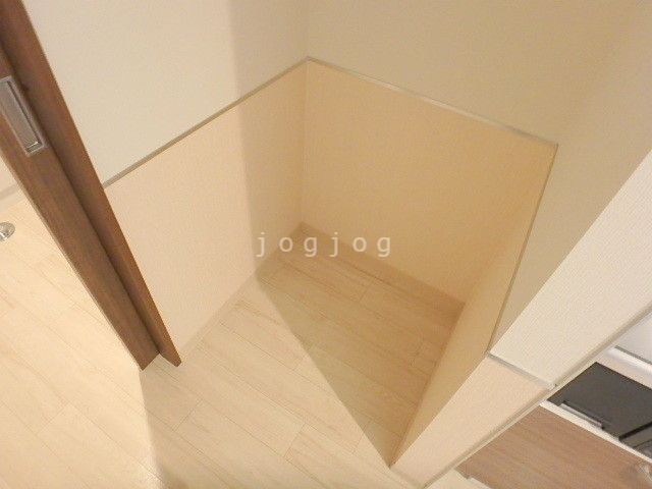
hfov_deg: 79.0
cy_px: 244
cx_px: 326
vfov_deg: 63.4
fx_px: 396
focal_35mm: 21
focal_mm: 3.7
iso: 400
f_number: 3.5
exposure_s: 1/10
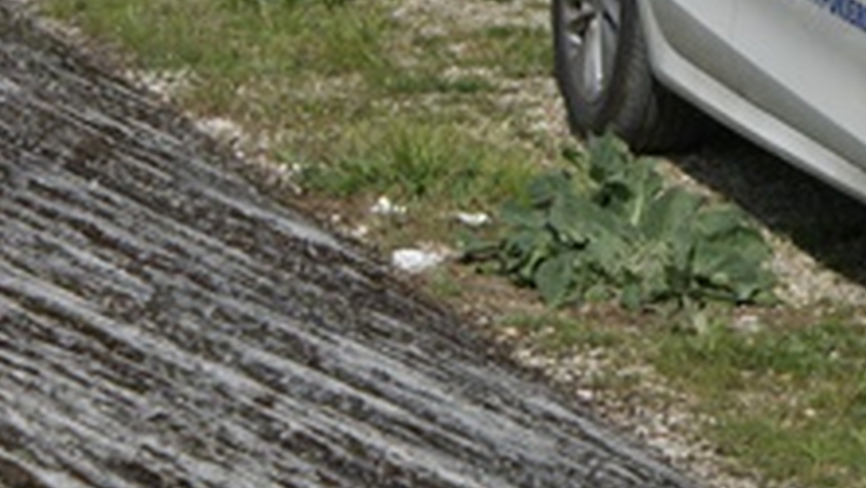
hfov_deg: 5.7
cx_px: 1424
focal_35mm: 372
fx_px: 8544
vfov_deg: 3.3
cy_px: -113
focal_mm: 70
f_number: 13
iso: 100
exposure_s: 1/160
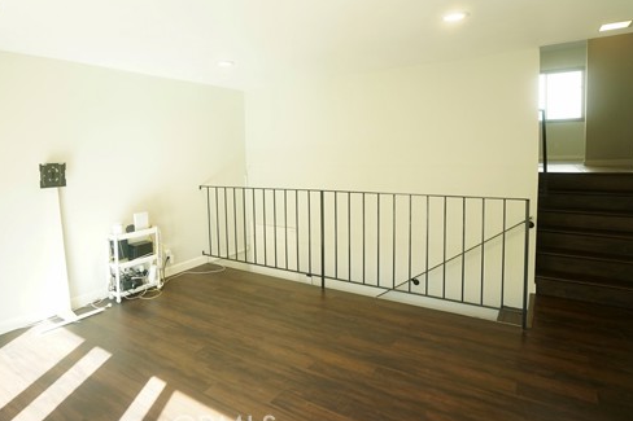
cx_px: 275
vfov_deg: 59.0
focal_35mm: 21
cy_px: 169
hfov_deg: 80.8
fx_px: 369
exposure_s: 1/60
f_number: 4
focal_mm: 16
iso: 500
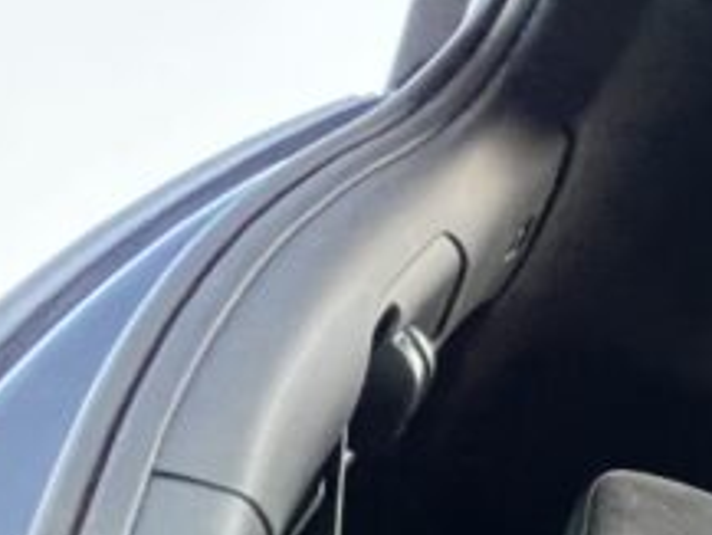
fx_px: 988
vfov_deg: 21.7
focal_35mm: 48
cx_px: 1267
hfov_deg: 22.7
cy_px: 916
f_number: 1.8
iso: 640
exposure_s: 1/60
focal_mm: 1.57
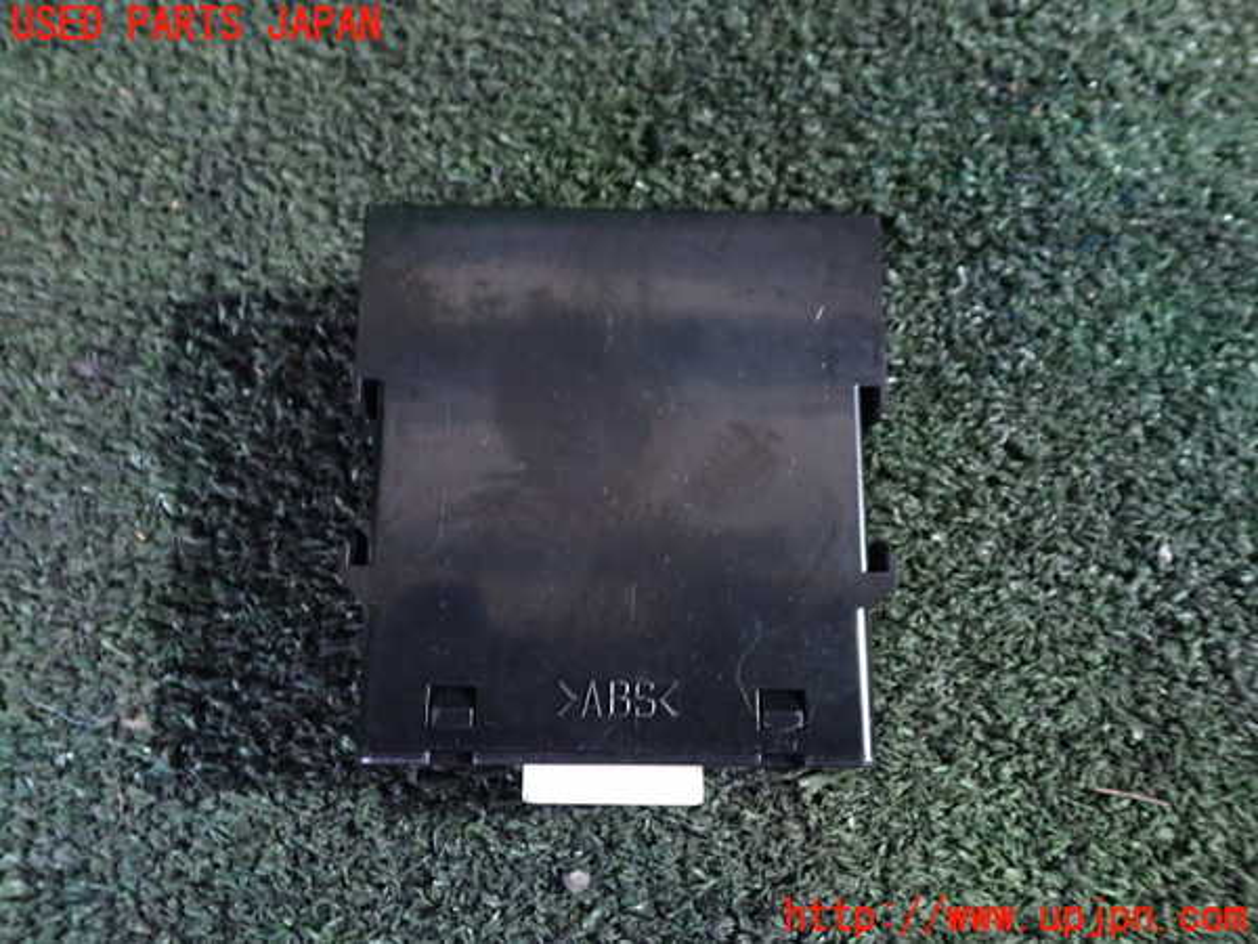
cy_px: 472
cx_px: 629
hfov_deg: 60.0
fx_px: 1090
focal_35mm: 30
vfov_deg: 46.8
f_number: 2.3
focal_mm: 5.4
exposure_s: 1/10
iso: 800
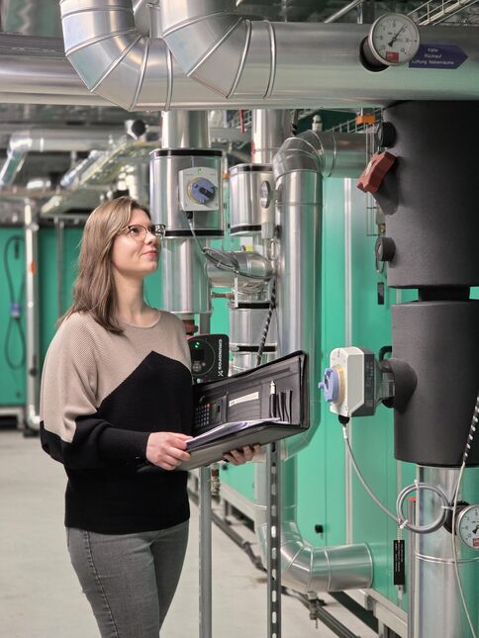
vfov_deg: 28.2
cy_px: 319
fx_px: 1273
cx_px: 240
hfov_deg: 21.3
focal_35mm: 69
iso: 320
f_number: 2.4
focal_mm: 7.9
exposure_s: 1/100
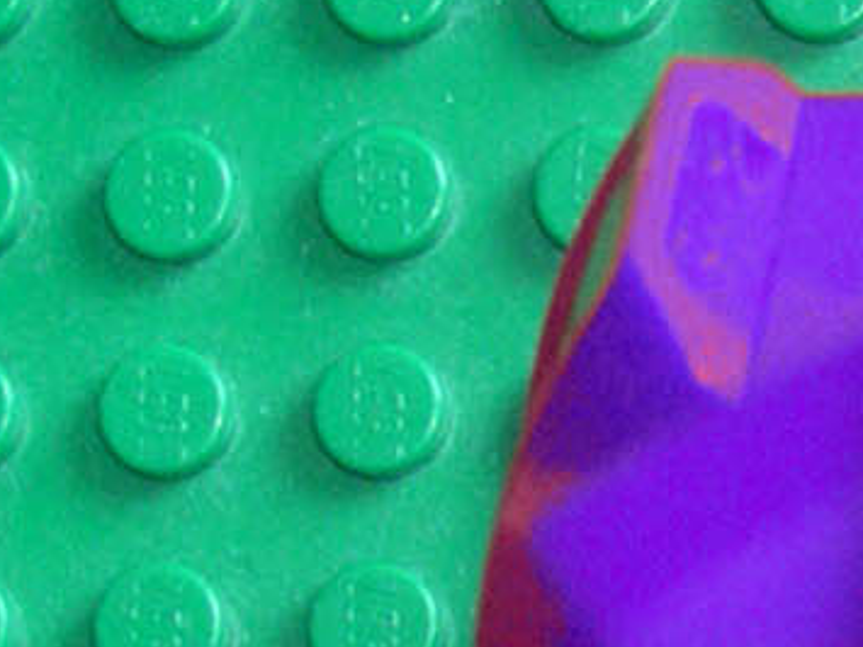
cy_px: 696
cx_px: 1563
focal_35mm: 243
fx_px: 6056
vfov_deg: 6.1
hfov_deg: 7.9
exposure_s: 1
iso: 345
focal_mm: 8
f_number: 7.6
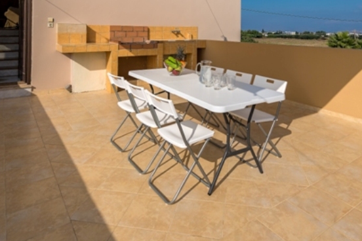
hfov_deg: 70.8
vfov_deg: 49.1
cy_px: 58
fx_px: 251
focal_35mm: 25
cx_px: 217
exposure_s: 1/2500
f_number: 5
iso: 100
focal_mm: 14
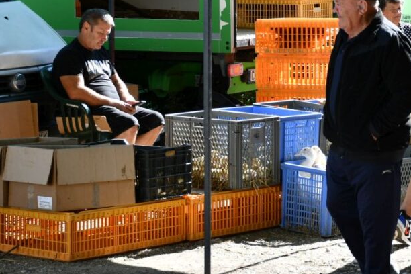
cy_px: 108
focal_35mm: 138
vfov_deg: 9.9
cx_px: 368
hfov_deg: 14.7
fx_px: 1575
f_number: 6.3
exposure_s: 1/250
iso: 200
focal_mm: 45
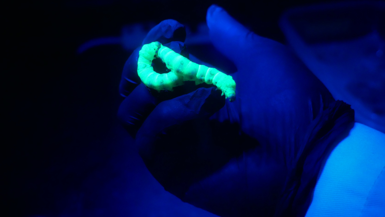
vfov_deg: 29.7
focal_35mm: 40
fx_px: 408
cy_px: 92
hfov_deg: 50.5
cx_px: 195
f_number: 3.9
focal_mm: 18
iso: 3200
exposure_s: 1/20
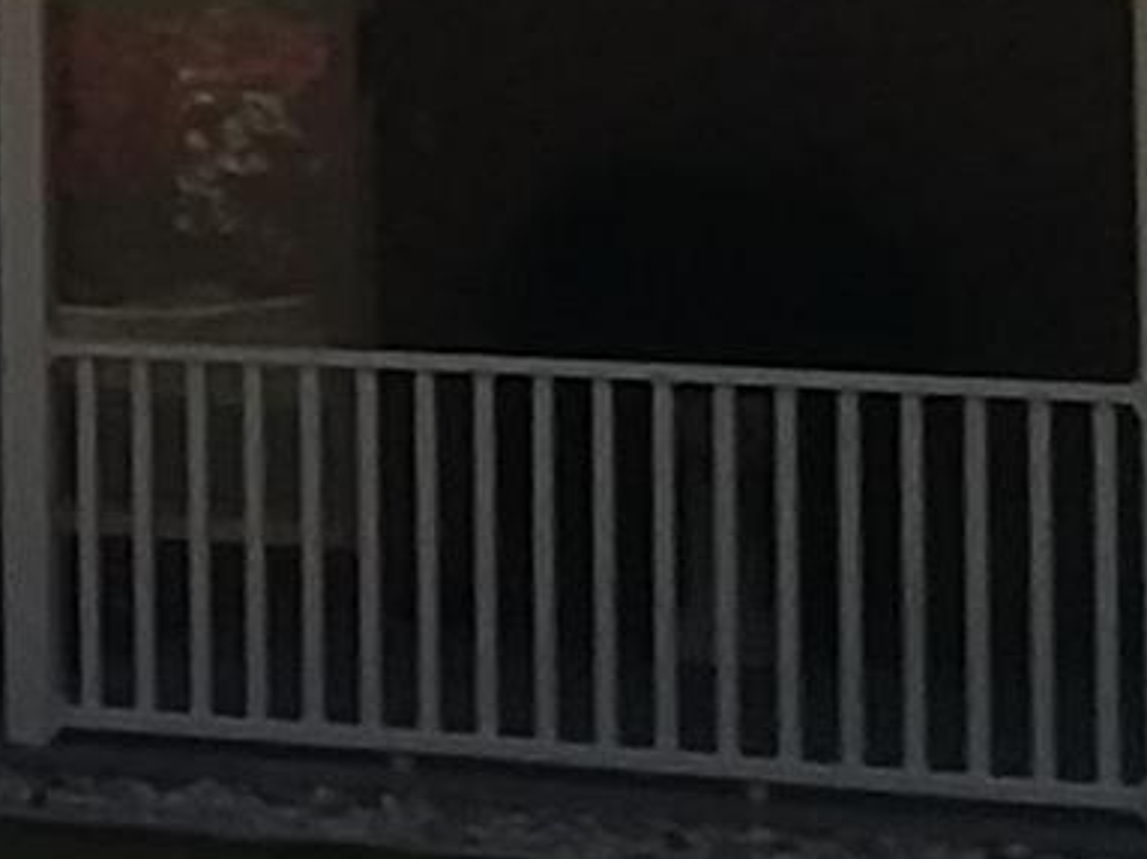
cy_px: -117
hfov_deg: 9.3
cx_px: -1411
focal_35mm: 195
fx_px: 6459
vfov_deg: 7.6
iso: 40
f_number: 1.9
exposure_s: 1/2127
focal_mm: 2.47
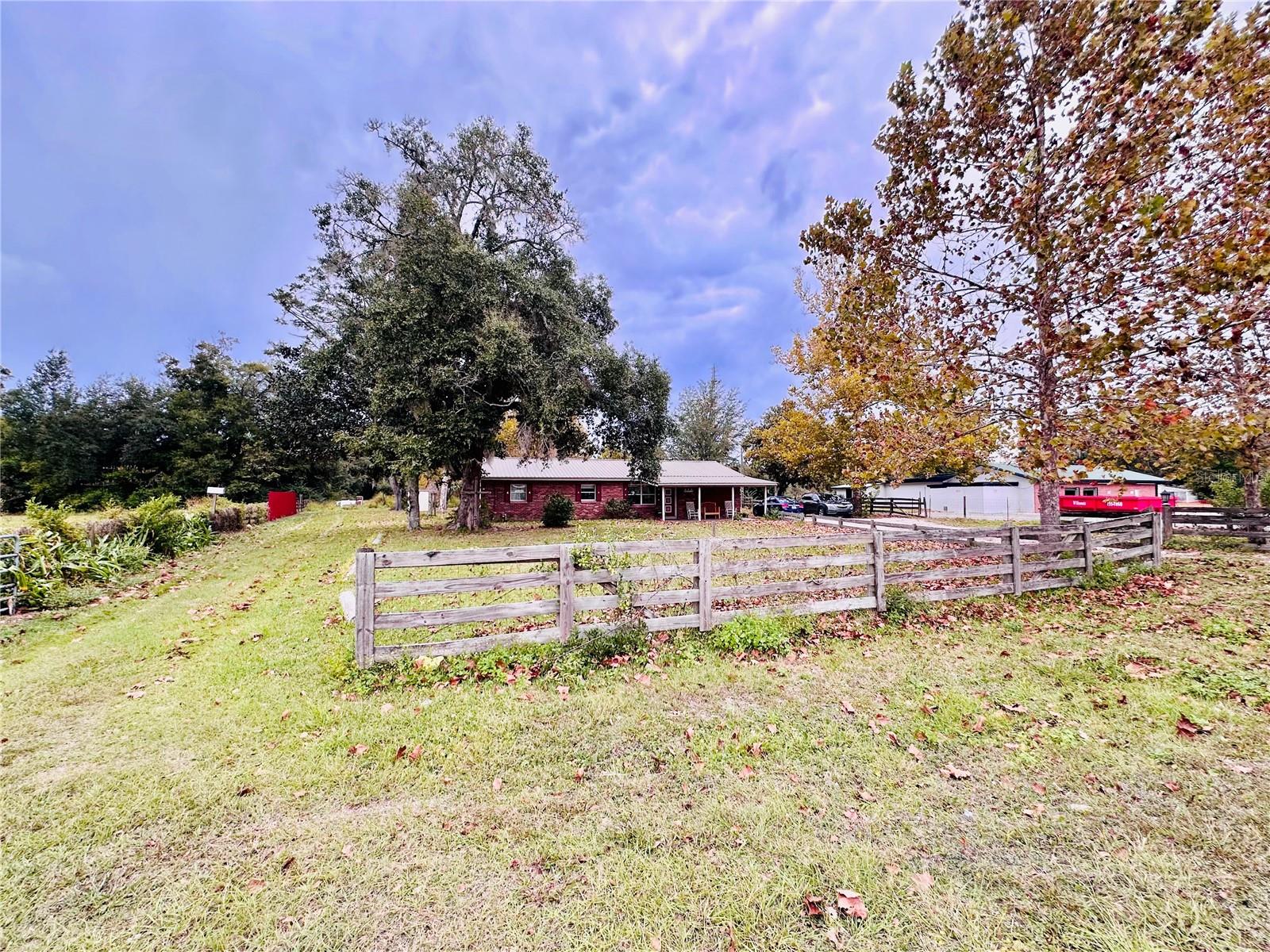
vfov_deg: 85.7
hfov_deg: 102.1
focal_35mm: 14
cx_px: 635
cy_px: 476
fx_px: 514
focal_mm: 2.22
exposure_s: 1/282
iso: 40
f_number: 2.2
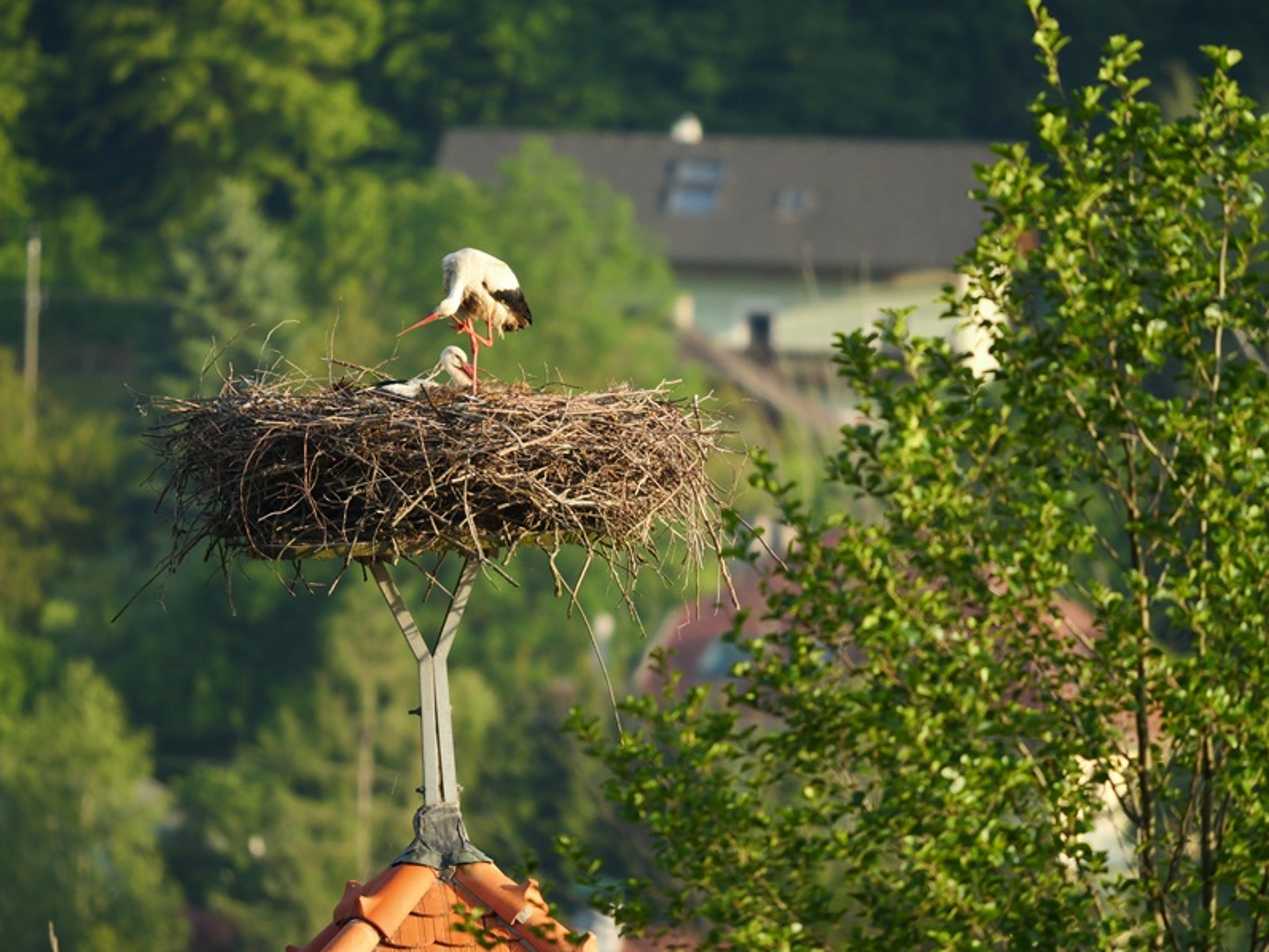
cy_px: 476
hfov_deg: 2.0
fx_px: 36812
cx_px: 635
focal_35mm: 1004
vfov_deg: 1.5
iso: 640
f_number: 5.6
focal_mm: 500
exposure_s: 1/640
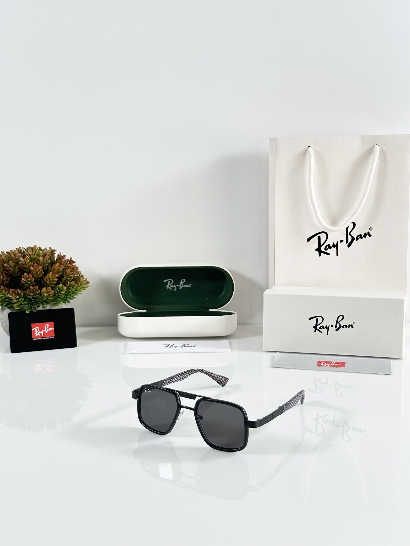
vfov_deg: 39.7
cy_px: 273
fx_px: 758
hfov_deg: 30.3
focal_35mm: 48
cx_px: 205
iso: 64
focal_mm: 6.86
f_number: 1.78
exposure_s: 1/100
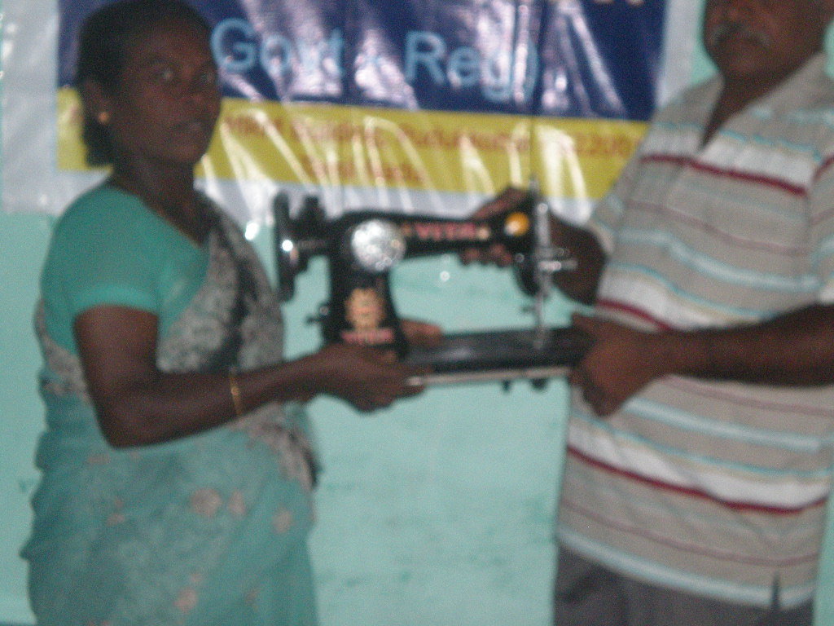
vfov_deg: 17.0
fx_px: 2096
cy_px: 313
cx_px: 417
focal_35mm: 87
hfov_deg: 22.5
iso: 451
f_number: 5.1
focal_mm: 14.3
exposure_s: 1/120
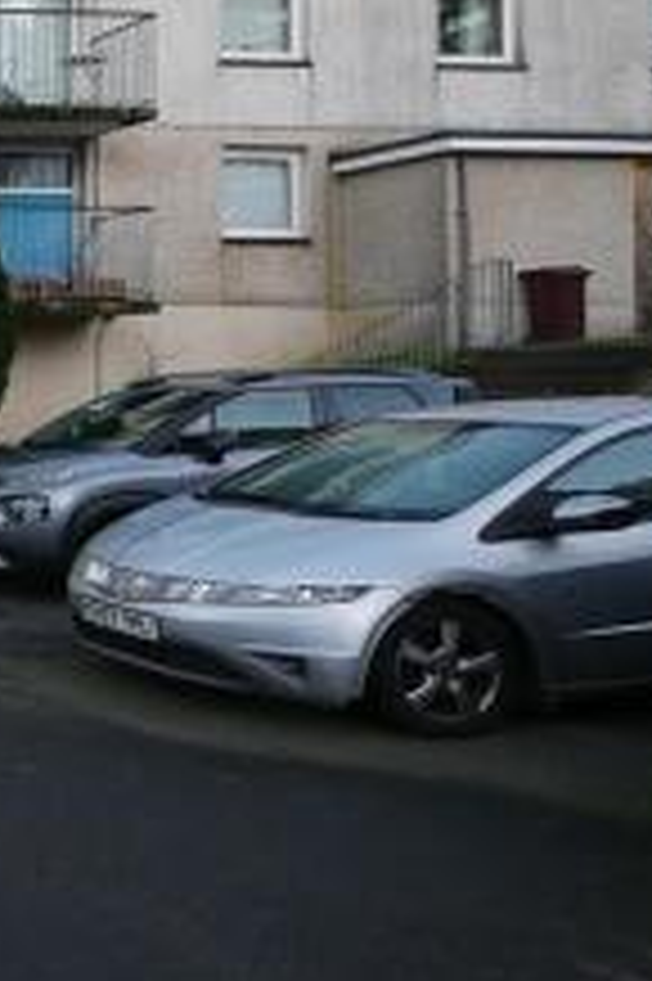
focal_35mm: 39
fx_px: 1061
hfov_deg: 19.7
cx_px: -632
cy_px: 362
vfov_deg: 49.1
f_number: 4
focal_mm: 7
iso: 200
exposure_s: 1/80
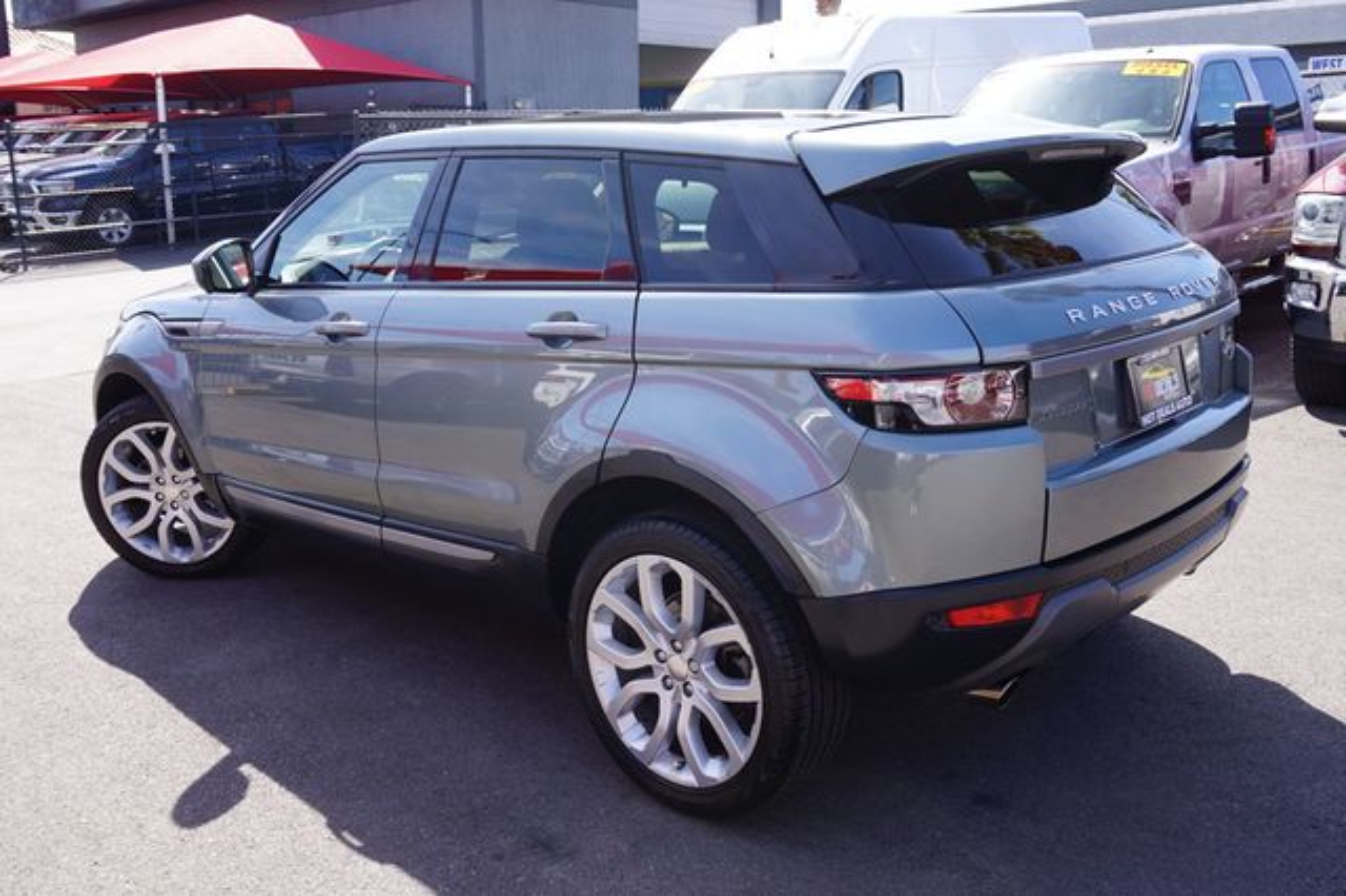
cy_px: 448
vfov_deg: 39.9
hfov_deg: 57.2
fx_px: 1233
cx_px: 673
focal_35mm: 33
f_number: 8
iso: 100
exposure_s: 1/80
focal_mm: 22
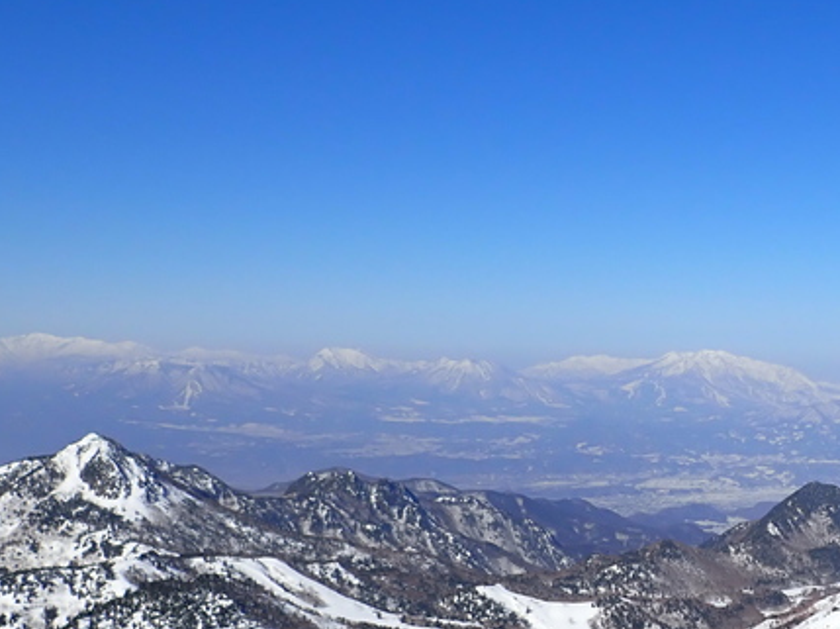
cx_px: 730
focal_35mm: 56
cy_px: 411
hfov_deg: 32.9
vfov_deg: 25.9
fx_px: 1358
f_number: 8
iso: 100
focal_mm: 4.5
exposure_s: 1/400
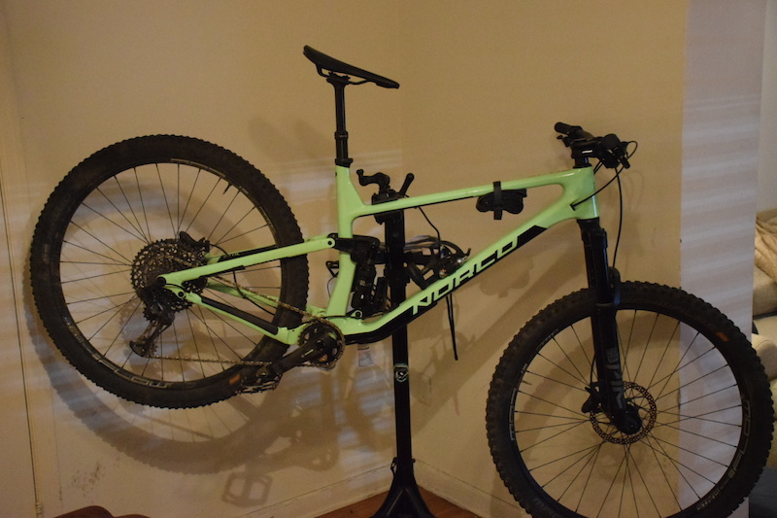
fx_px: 1036
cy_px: 259
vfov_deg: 28.1
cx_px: 388
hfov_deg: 41.1
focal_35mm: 48
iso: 6400
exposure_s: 1/50
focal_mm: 32
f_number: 4
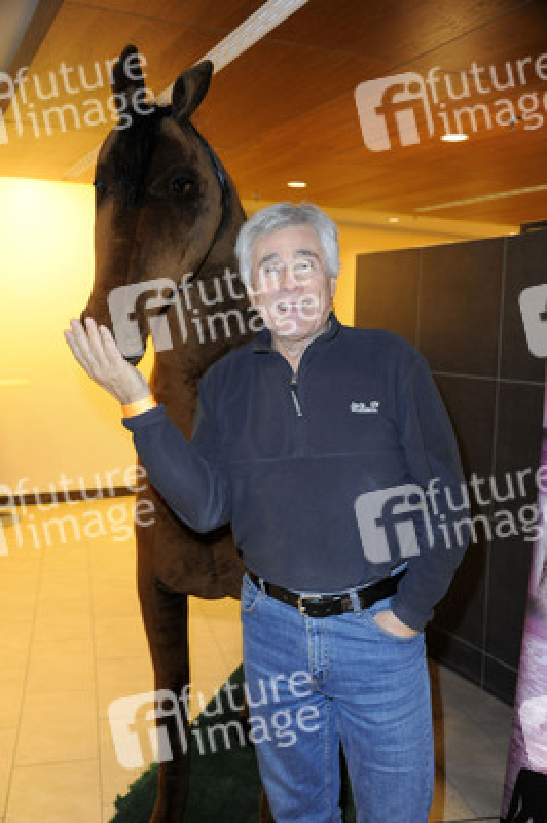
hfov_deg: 36.8
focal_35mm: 36
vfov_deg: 53.2
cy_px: 412
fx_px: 822
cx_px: 274
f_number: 5.6
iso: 2500
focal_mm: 36
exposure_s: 1/50
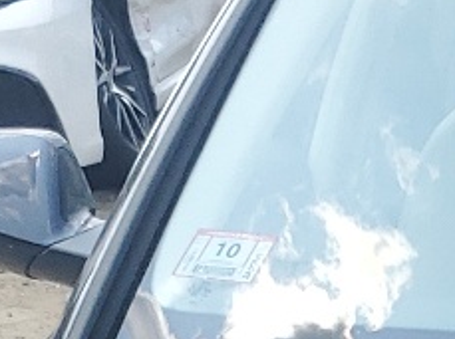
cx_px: 868
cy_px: 1086
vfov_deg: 7.1
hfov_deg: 10.2
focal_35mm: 182
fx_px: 2388
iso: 50
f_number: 1.5
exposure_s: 1/1250
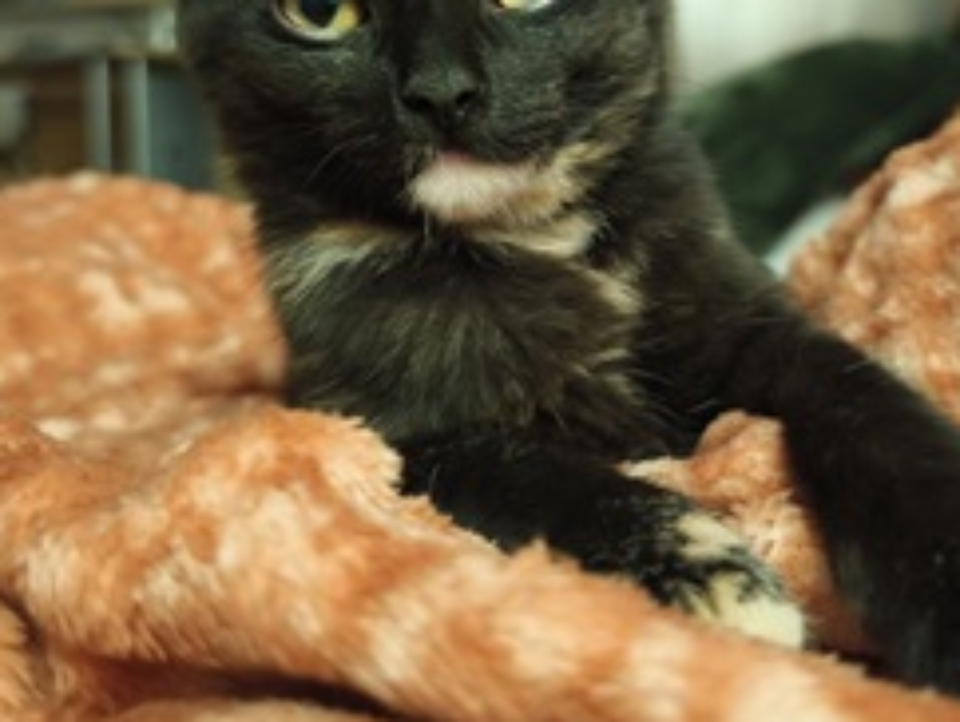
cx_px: 583
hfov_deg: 48.6
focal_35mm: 38
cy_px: 179
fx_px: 1055
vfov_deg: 36.9
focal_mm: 6.18
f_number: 1.65
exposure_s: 1/16.7
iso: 3200
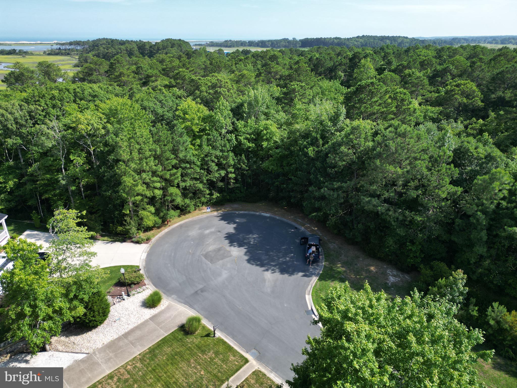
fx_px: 358
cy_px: 194
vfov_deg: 56.8
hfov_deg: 71.6
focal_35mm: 24
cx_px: 258
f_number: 1.7
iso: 100
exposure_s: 1/1500
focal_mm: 6.72
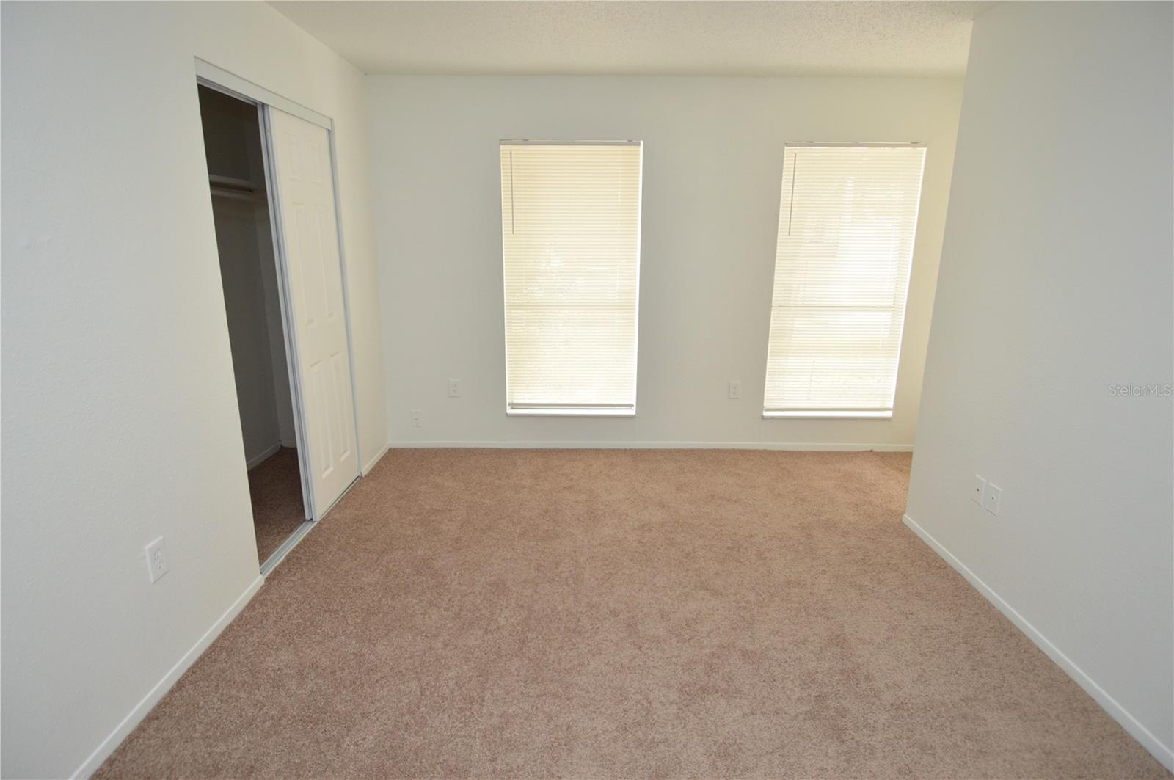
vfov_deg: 67.3
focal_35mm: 18
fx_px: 586
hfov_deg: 90.1
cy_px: 390
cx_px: 587
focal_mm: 12
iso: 400
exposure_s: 1/60
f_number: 4
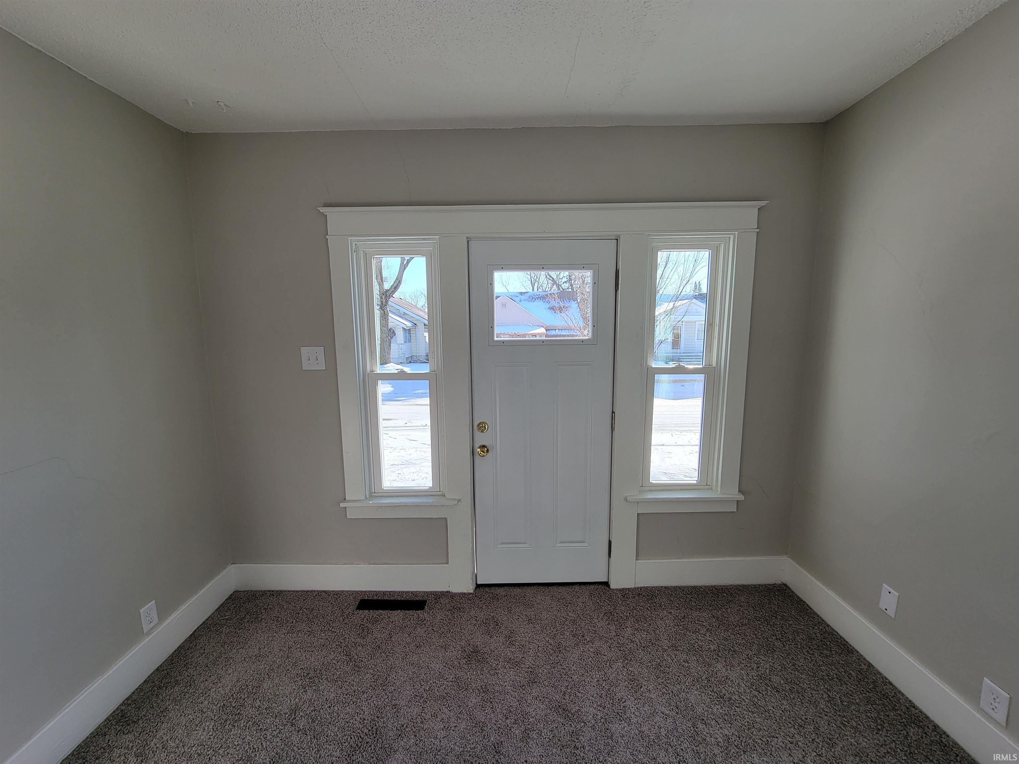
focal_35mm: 13
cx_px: 510
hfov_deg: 106.2
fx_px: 383
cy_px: 382
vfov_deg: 89.9
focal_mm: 2.2
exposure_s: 1/221
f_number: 2.2
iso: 50
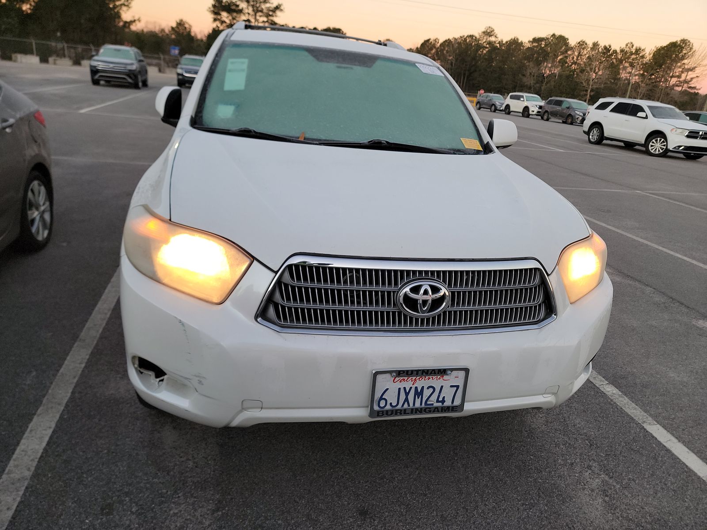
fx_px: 490
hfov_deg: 71.6
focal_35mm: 24
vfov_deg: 56.8
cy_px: 265
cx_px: 354
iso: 90
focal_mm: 6.7
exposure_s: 1/59
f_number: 1.8
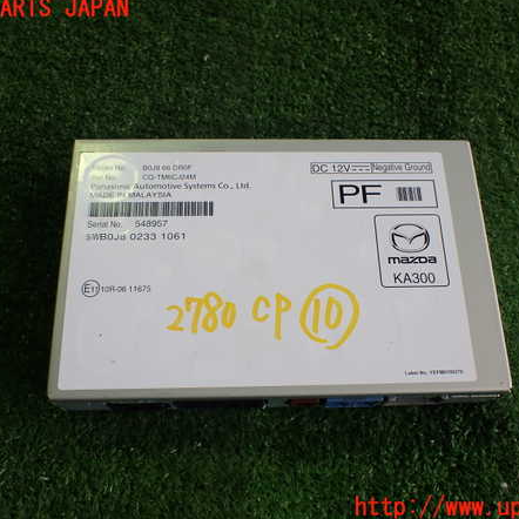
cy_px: 258
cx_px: 268
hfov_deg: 46.0
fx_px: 611
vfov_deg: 46.0
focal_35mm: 36
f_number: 2.3
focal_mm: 5.4
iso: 160
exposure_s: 1/125
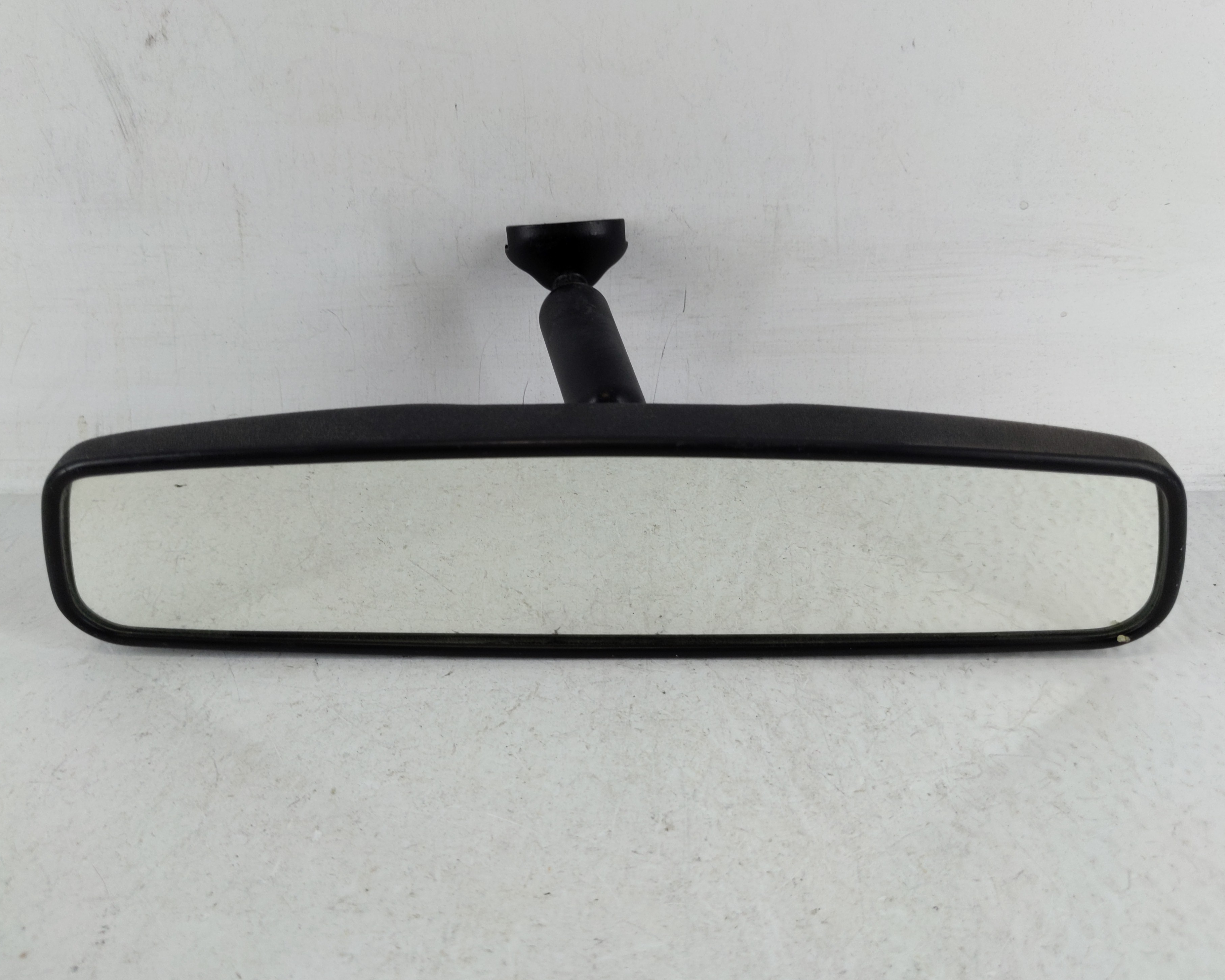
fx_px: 979
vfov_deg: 53.2
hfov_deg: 64.0
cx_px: 582
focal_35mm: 27
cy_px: 498
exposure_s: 1/113
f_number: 1.73
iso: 55
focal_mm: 4.38
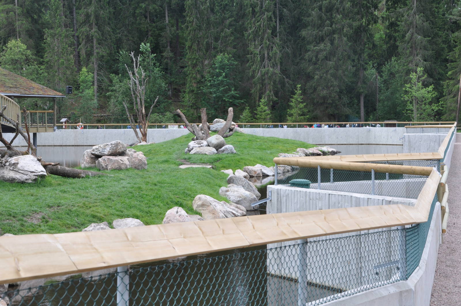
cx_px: 230
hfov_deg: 27.0
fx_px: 959
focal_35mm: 75
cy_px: 153
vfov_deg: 18.1
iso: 200
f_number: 10
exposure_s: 1/100
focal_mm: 50
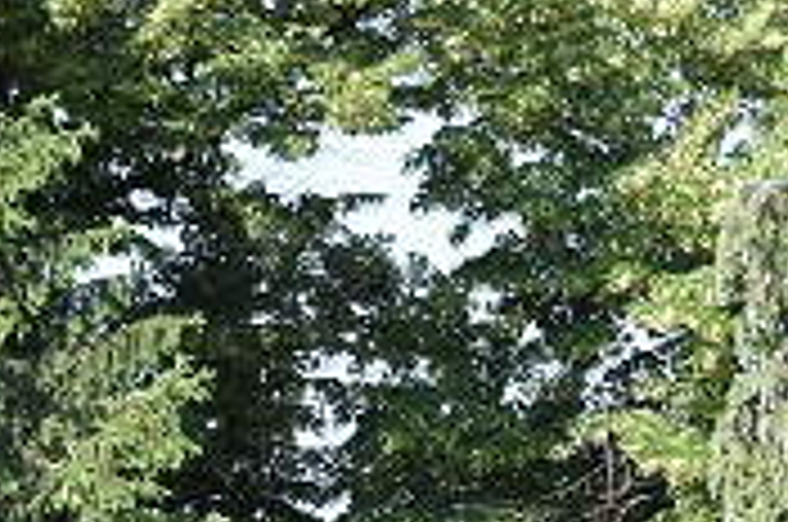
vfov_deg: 5.2
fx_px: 5746
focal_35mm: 263
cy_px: 828
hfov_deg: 7.8
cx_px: 729
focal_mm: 34
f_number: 8
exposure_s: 1/250
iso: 250
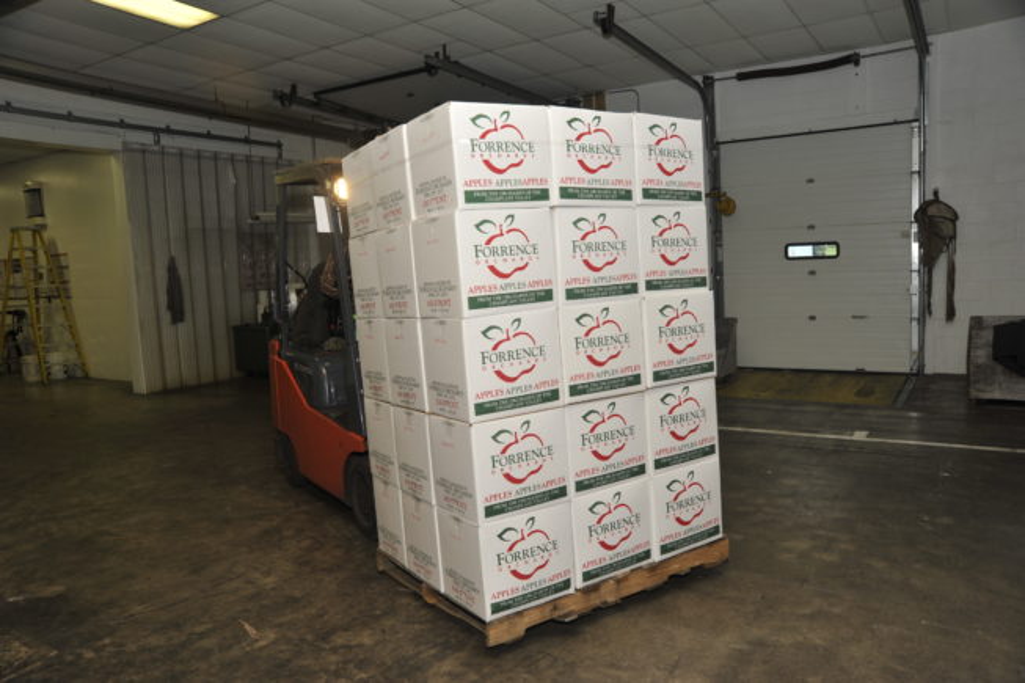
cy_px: 342
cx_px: 512
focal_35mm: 26
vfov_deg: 49.5
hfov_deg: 69.4
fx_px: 740
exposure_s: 1/100
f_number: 5.6
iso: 400
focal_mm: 26
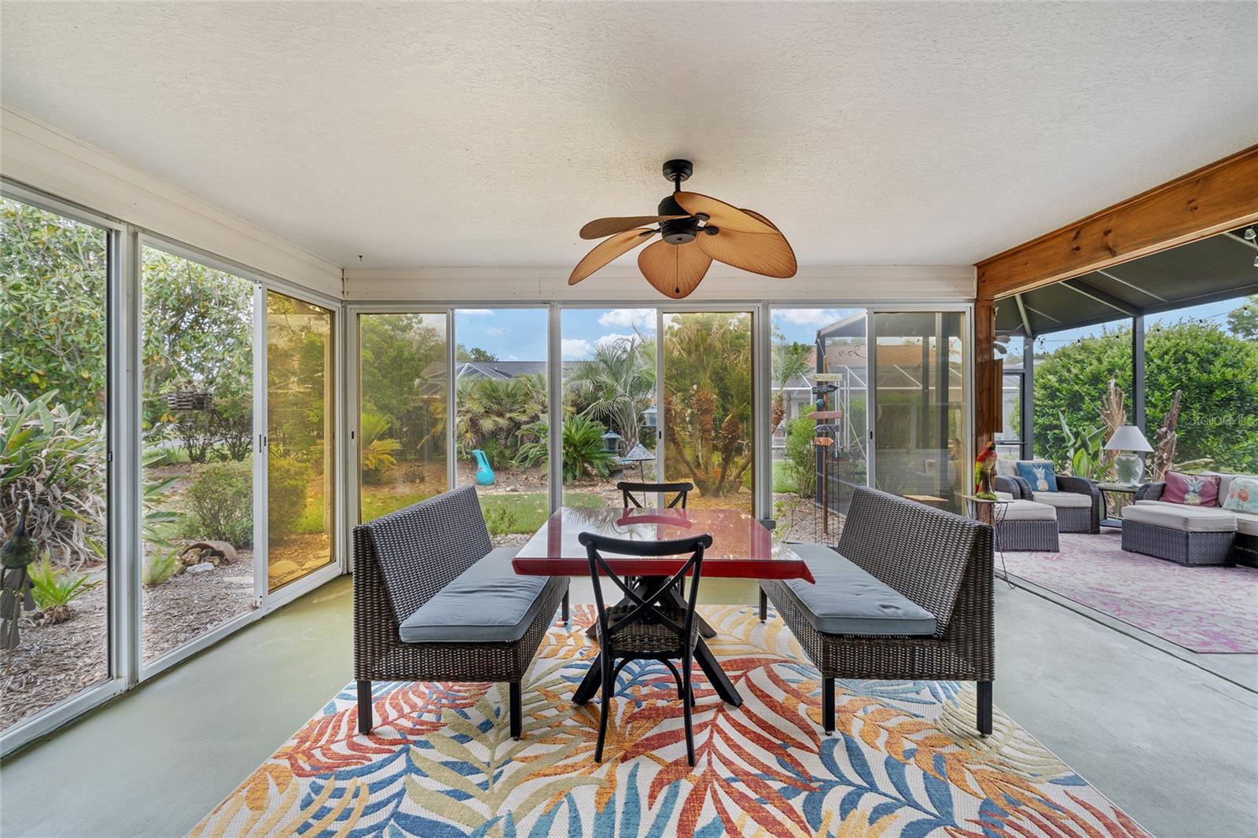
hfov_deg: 104.3
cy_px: 419
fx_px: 489
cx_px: 629
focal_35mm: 14
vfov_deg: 81.2
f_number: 8
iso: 200
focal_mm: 14
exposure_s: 1/5
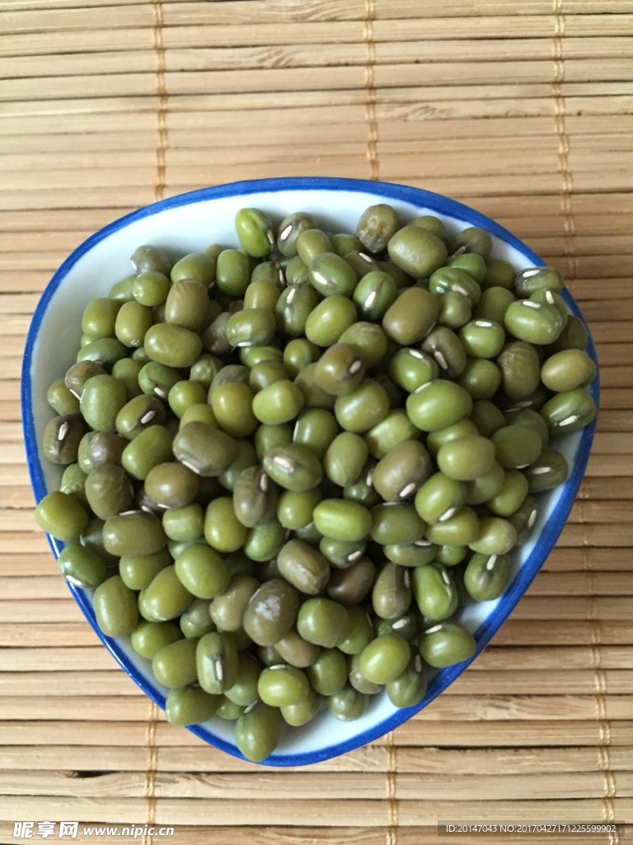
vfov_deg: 61.7
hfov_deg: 48.2
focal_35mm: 29
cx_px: 316
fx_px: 707
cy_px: 422
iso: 250
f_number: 2.2
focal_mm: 4.15
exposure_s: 1/30
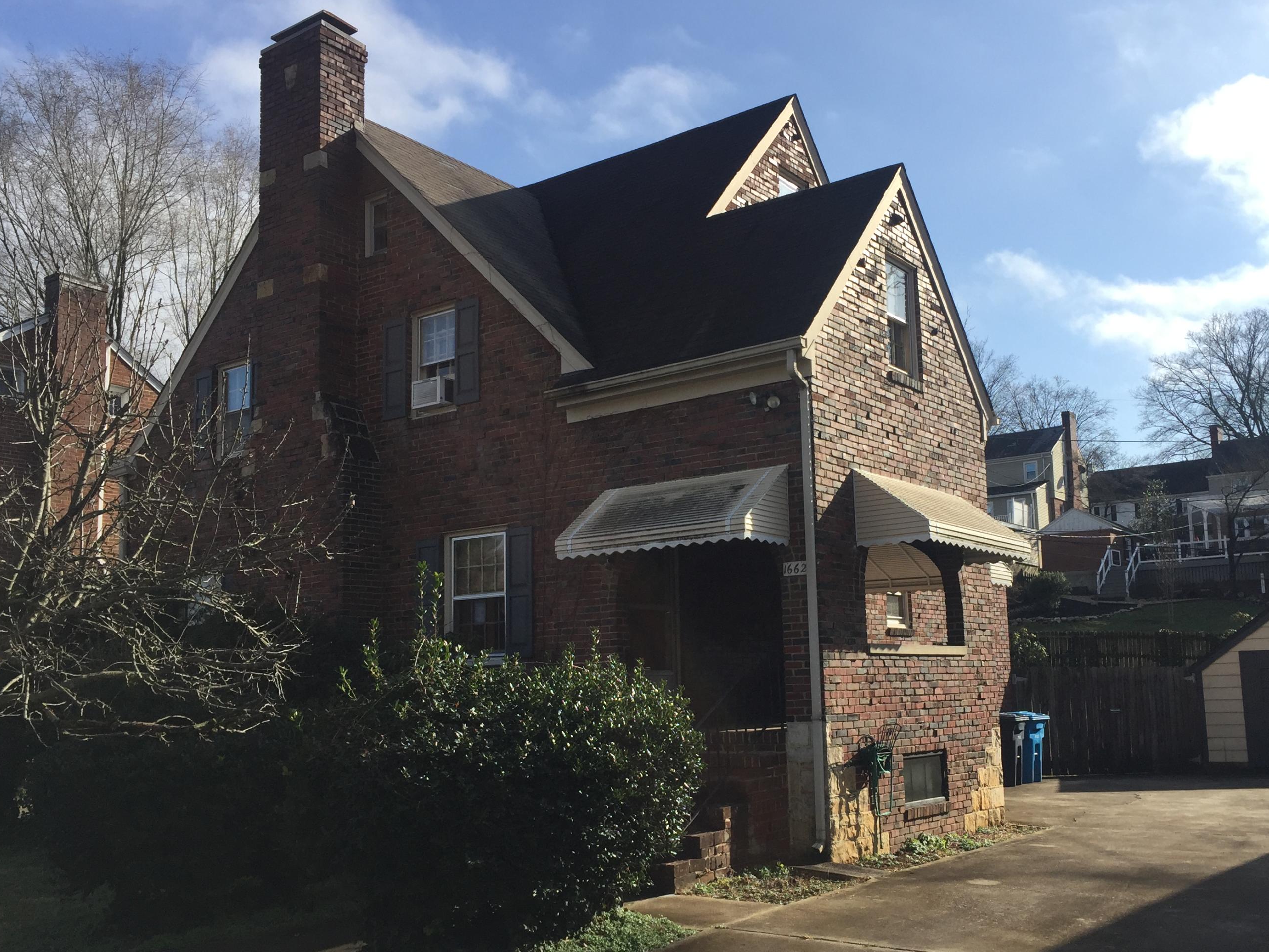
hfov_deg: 53.7
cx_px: 731
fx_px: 1246
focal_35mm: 34
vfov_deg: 41.7
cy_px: 549
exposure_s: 1/1721
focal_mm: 4.15
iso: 32
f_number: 2.2
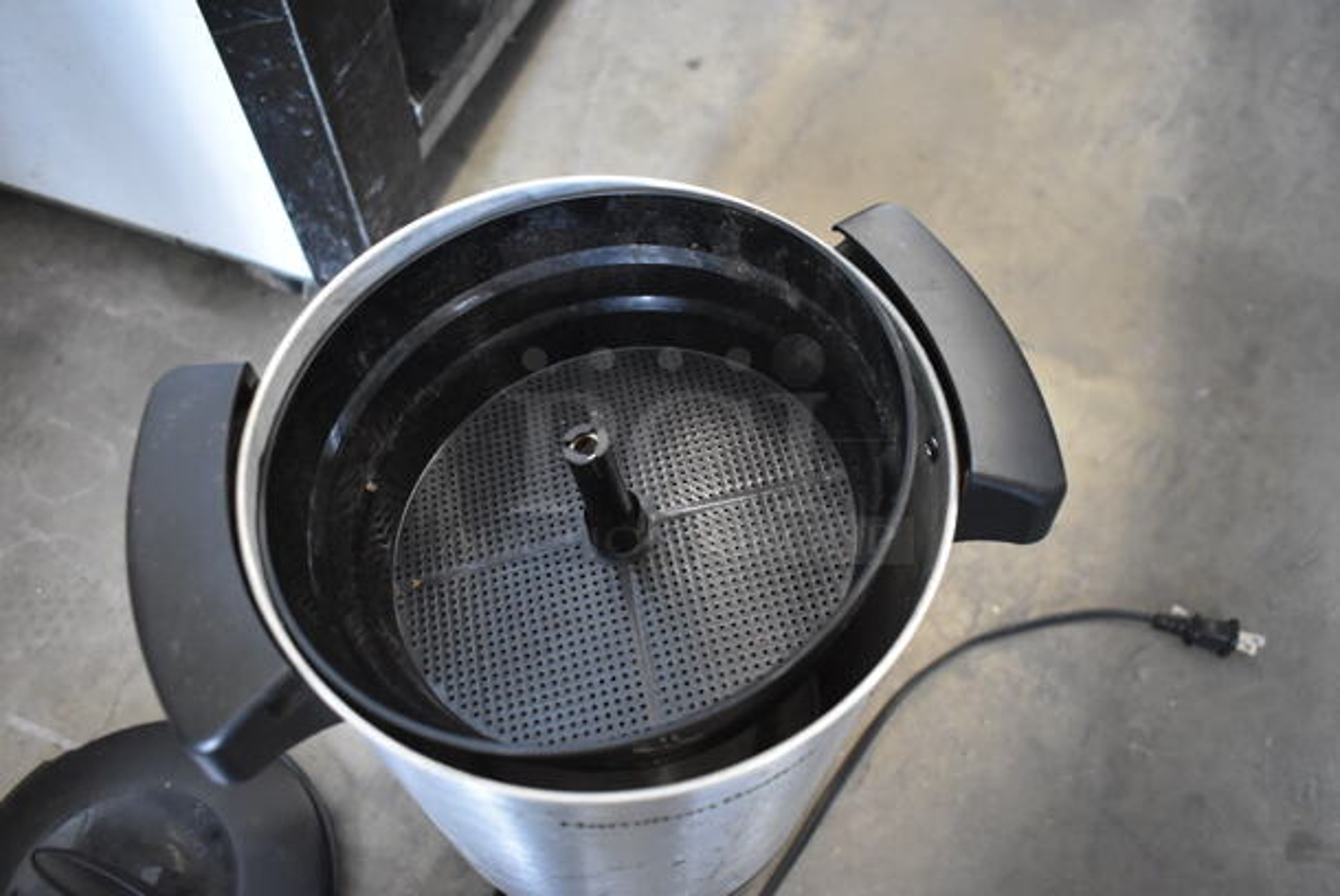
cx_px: 670
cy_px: 448
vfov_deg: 48.0
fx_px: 1006
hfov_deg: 67.3
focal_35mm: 27
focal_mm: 18
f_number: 4
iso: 2200
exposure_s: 1/60
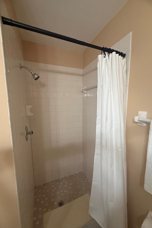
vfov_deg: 100.4
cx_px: 81
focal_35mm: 15
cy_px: 116
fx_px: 95
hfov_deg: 77.2
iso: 250
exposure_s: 1/120
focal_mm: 2.22
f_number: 2.2
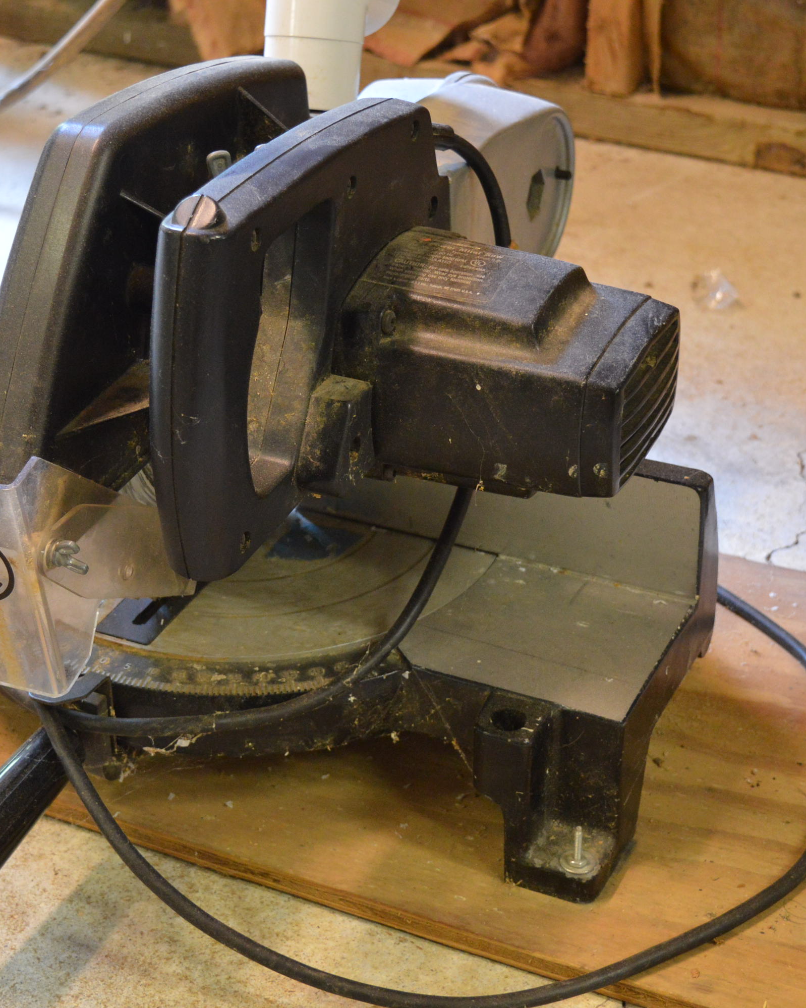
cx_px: 311
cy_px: 504
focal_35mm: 72
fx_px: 2147
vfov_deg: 26.4
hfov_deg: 21.2
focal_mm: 34
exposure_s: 1/30
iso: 1600
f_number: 5
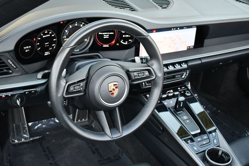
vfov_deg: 27.0
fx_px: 346
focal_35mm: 50
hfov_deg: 39.6
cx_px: 124
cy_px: 83
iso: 800
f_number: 4
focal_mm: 25
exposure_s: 1/160
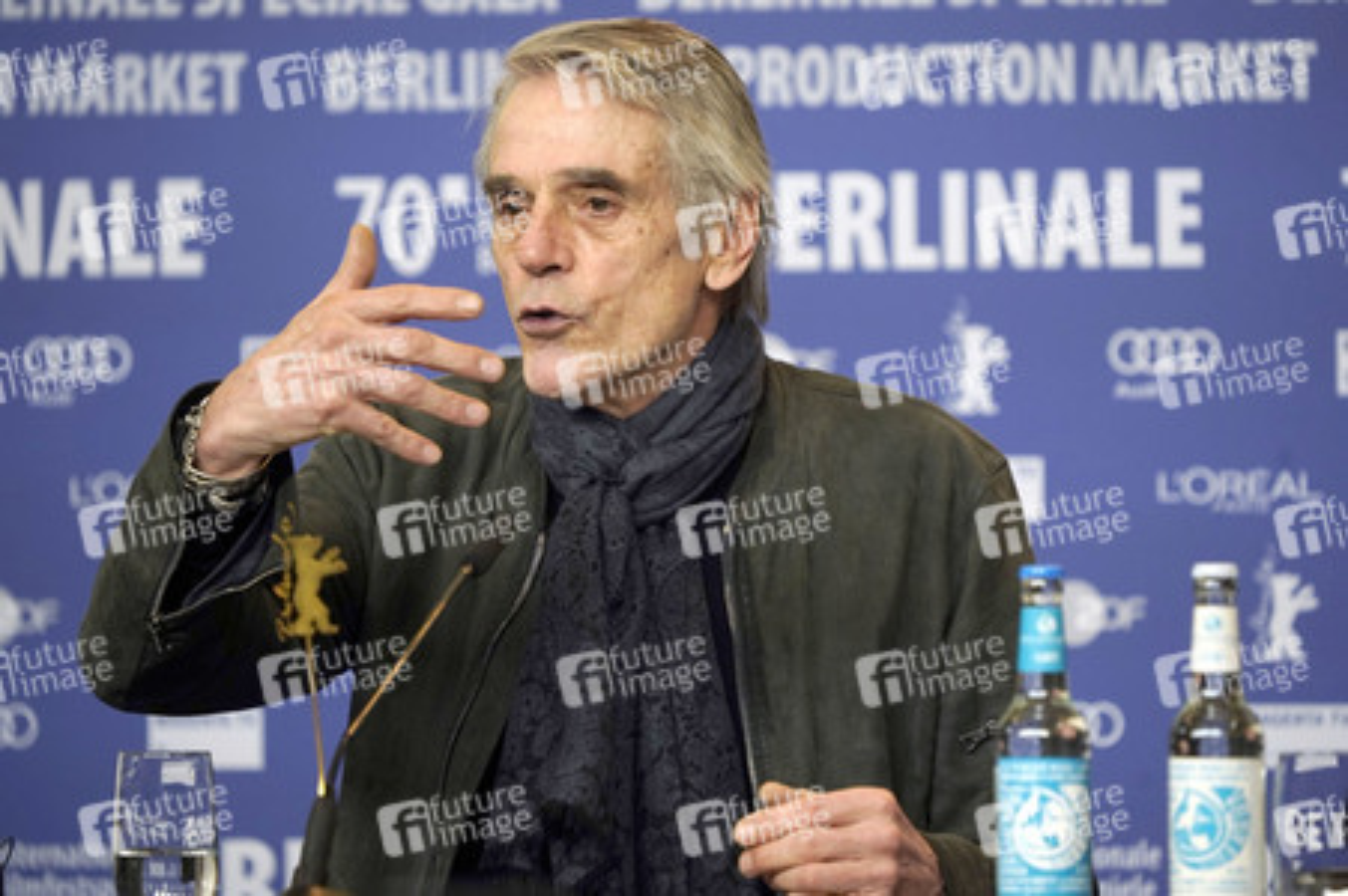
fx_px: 17997
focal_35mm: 481
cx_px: 674
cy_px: 448
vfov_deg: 2.9
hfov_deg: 4.3
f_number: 6.3
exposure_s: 1/200
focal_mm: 481
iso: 1600
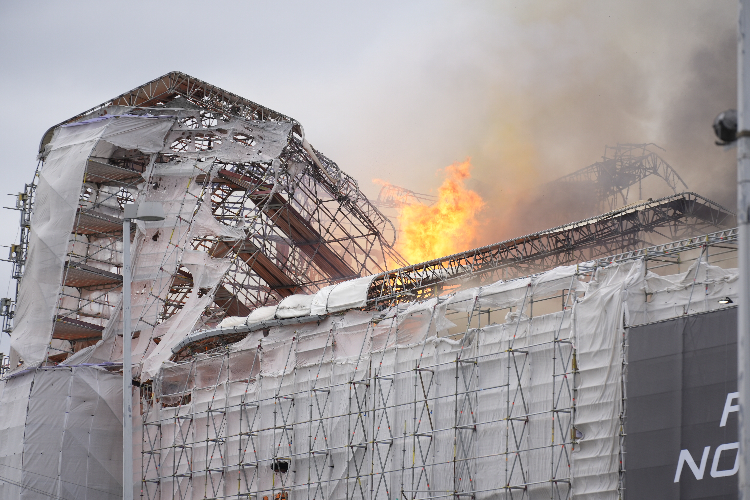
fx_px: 3750
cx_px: 375
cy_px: 250
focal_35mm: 180
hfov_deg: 11.4
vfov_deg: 7.6
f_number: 4
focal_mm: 180
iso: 200
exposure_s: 1/400
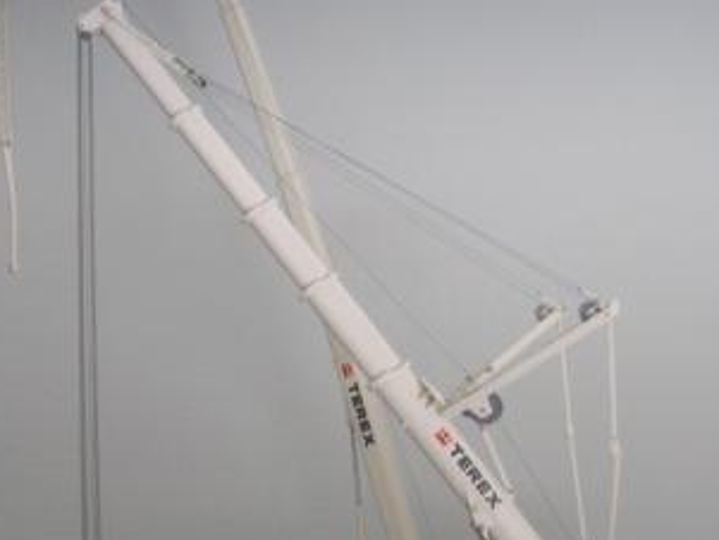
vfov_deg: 25.0
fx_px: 1205
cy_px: 382
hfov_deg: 33.1
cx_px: 291
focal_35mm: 58
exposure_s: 1/15
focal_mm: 6.6
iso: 152
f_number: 3.5
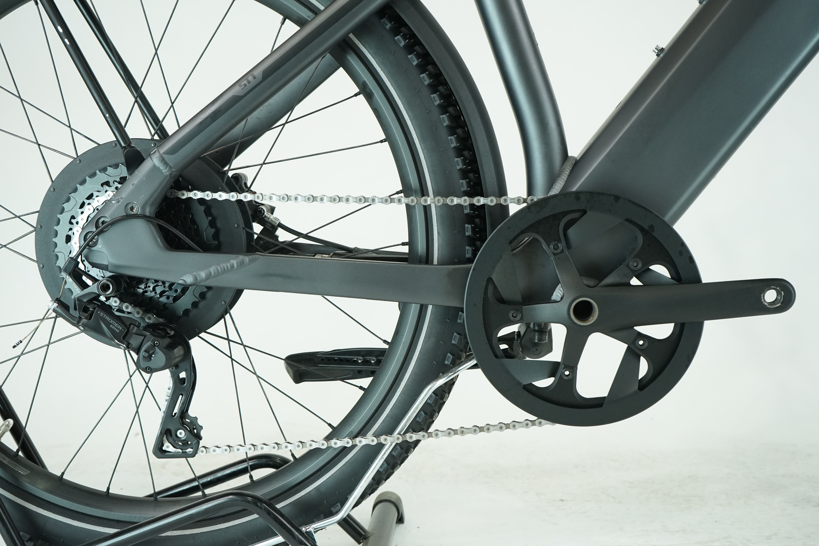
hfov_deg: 47.4
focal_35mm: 41
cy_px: 273
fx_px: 933
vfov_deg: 32.6
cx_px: 410
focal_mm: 41
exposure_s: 1/200
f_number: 5.6
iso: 1600
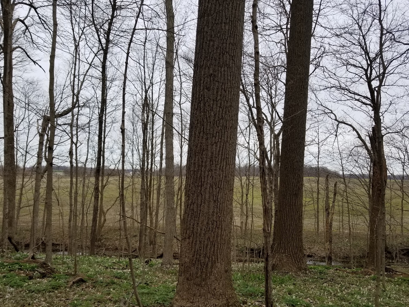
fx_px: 343
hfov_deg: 61.6
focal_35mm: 29
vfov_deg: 48.2
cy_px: 165
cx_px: 195
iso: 50
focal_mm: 4.25
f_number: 1.7
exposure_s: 1/1524
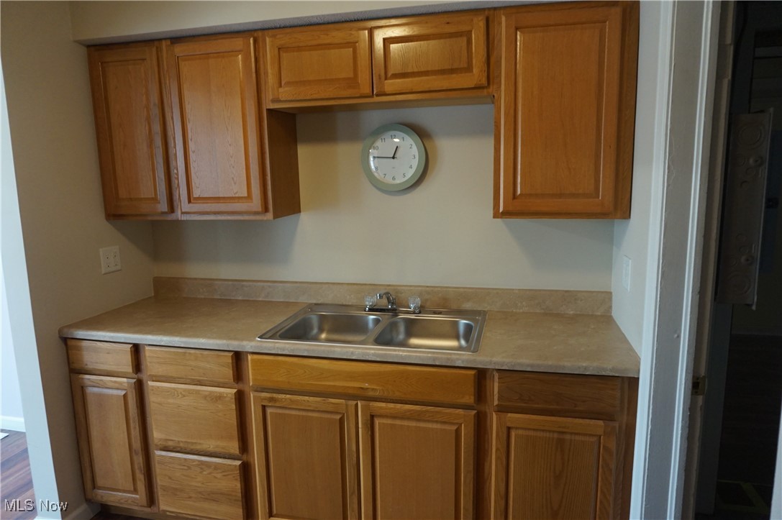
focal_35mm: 24
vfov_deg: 53.1
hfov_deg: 73.8
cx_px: 391
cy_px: 260
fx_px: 521
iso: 1250
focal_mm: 16
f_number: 4
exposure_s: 1/160
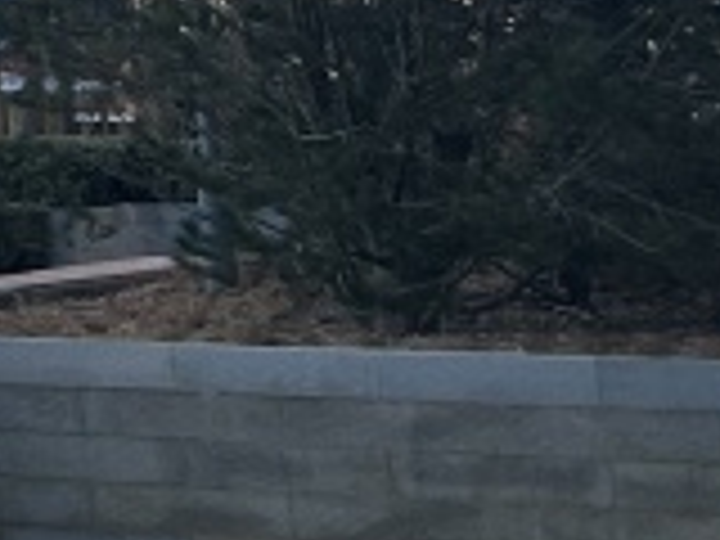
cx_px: -1426
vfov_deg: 8.7
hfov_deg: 9.6
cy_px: -540
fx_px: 3370
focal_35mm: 162
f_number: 1.5
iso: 50
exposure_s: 1/1079
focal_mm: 5.7
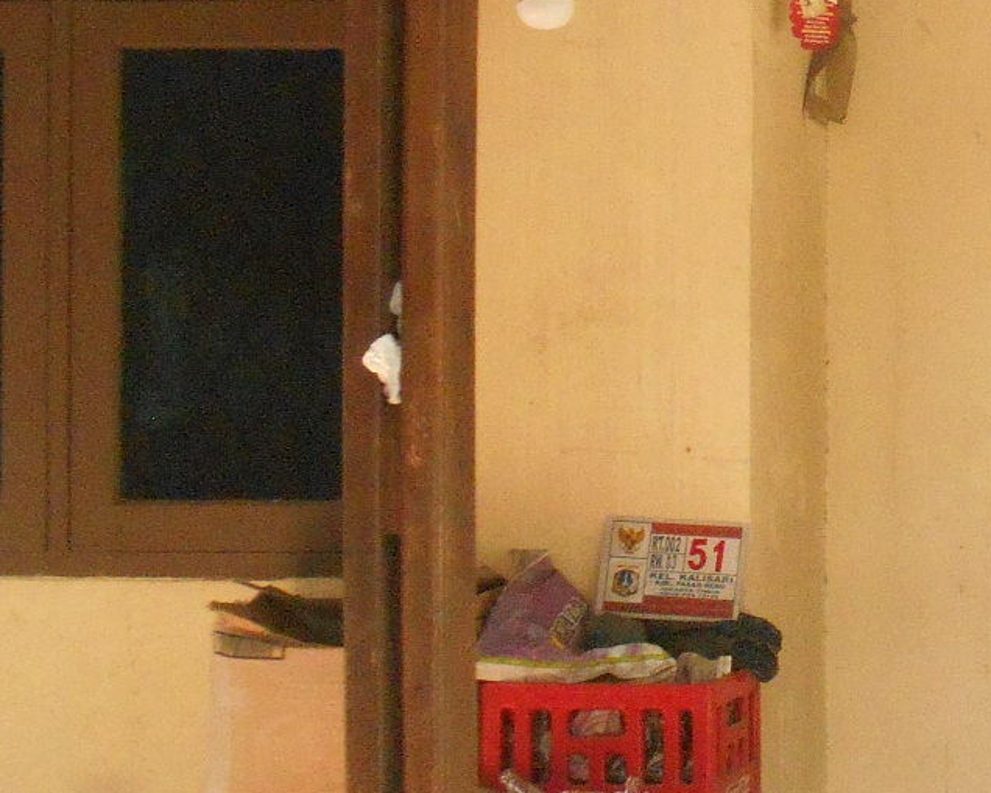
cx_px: 1469
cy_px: 273
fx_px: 2875
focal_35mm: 98
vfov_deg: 15.7
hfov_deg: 17.6
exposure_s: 1/40
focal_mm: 5.5
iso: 80
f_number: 3.6
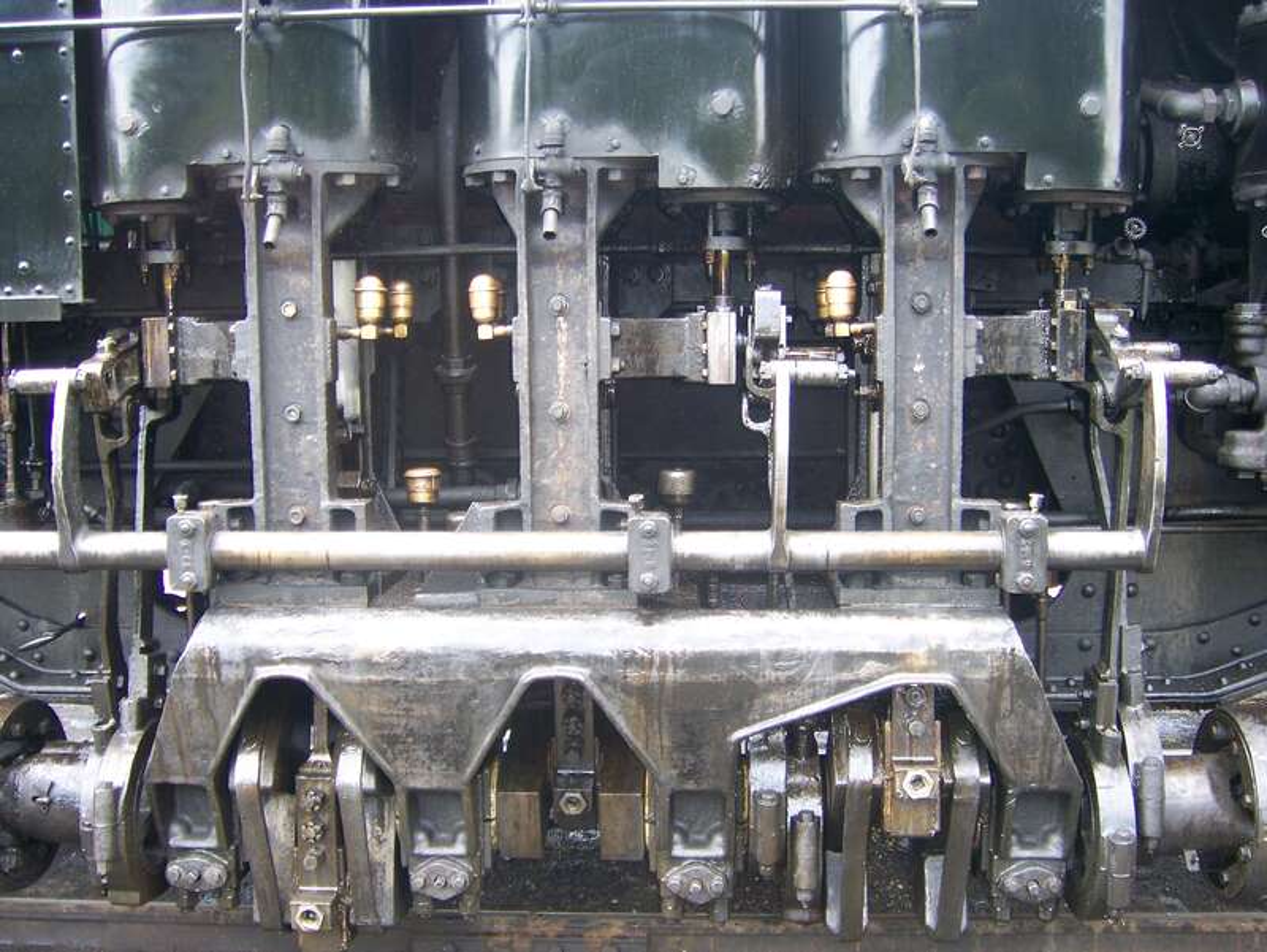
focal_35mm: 36
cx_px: 634
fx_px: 1318
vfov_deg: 39.7
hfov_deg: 51.3
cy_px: 476
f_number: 2.8
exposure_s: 1/80
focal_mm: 6
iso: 125
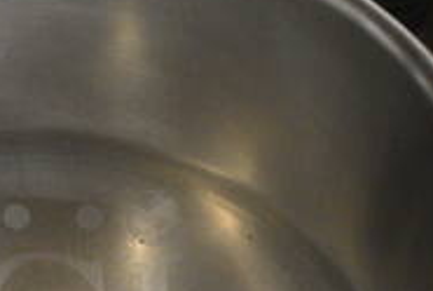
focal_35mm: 89
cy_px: 312
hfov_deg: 22.1
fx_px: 1072
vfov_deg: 15.1
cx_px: 16
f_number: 3.5
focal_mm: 18
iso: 3600
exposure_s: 1/125
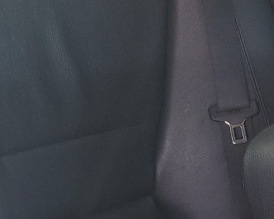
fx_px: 843
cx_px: -94
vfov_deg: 14.8
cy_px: 140
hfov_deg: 17.2
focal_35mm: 104
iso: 109
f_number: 1.5
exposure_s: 1/50
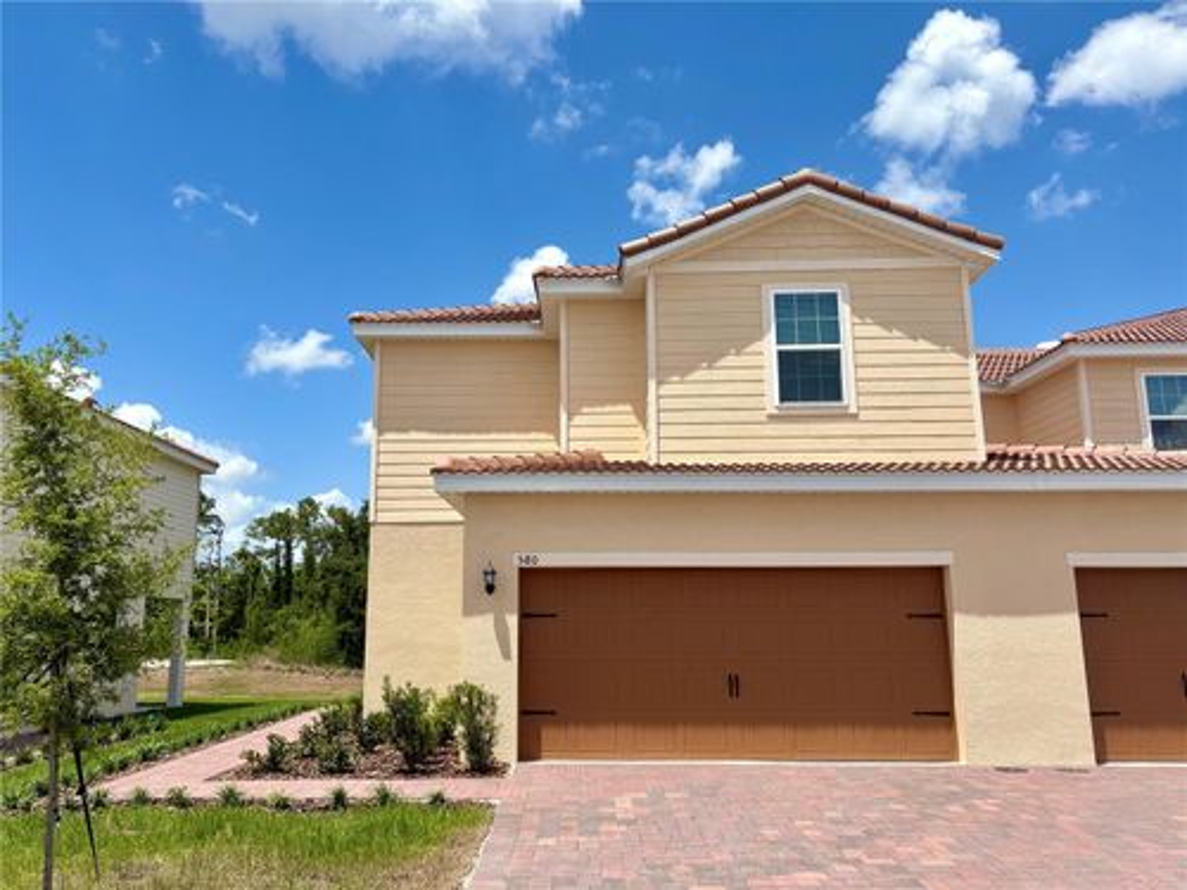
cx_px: 594
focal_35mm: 26
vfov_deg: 53.1
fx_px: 892
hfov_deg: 67.3
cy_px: 445
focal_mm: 5.96
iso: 50
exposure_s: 1/4608
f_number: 1.6
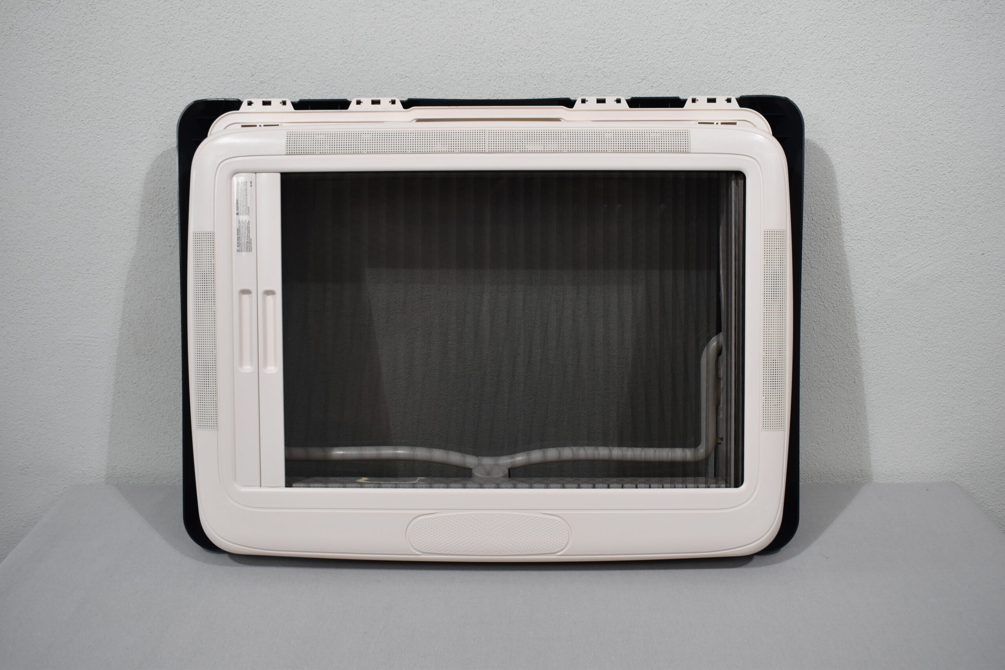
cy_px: 335
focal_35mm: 33
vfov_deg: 40.0
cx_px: 502
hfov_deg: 57.2
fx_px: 921
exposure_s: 1/125
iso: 400
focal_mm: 22
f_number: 5.6
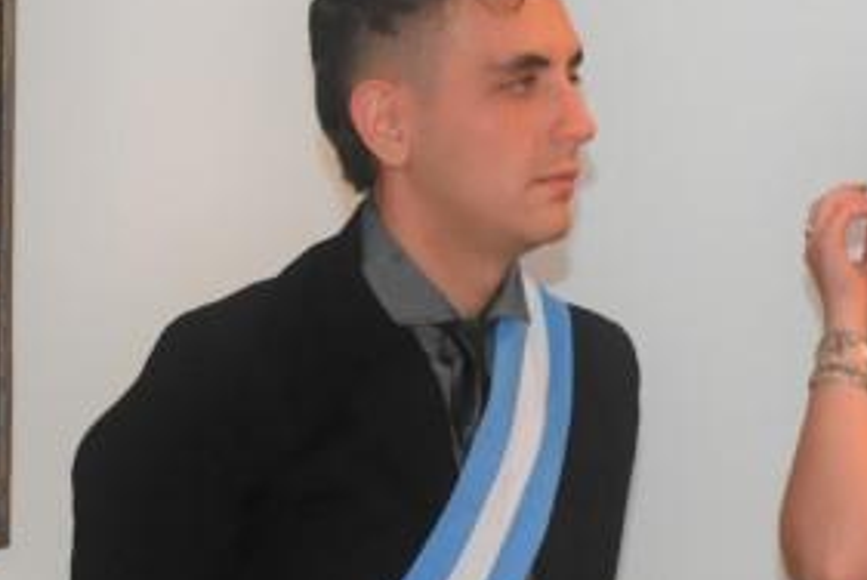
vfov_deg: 9.7
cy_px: 344
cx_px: 253
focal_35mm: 142
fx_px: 3423
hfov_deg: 14.4
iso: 3200
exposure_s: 1/100
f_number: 7.1
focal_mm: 26
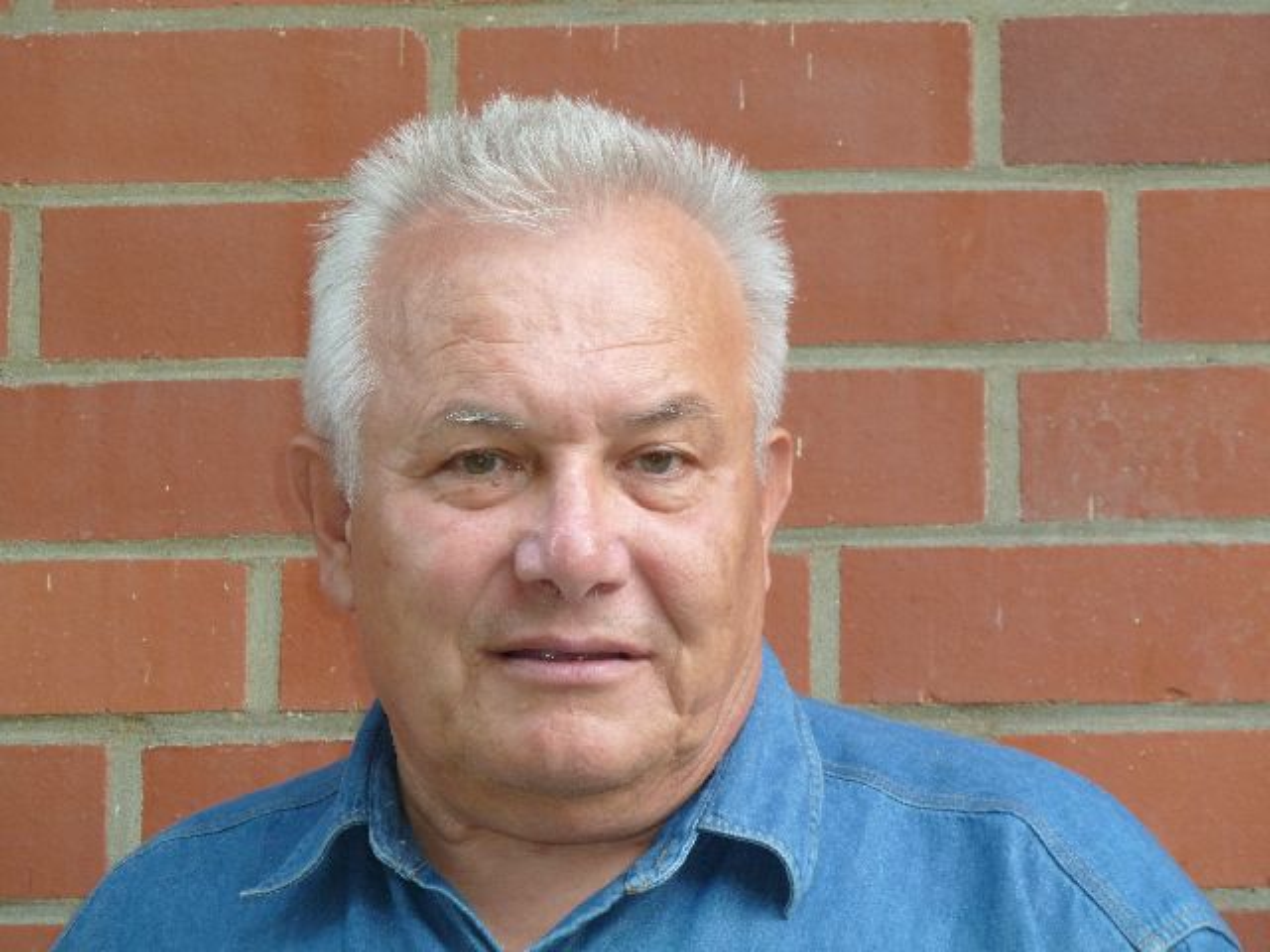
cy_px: 476
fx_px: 6200
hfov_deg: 11.7
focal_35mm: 169
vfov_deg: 8.8
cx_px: 635
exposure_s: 1/50
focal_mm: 27.8
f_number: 4.5
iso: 200
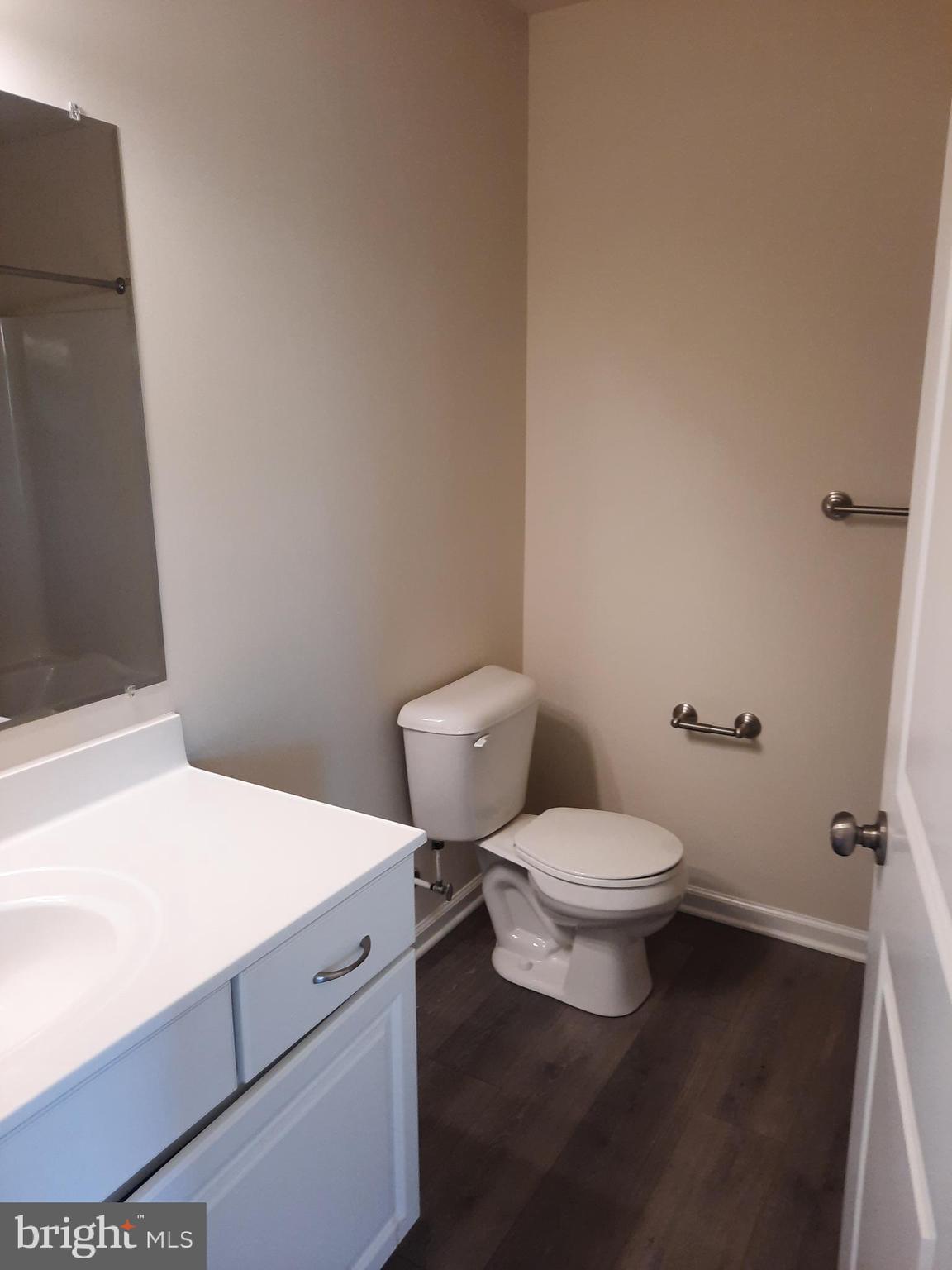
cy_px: 635
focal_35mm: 25
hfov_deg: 54.9
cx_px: 476
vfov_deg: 69.4
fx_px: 917
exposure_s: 1/60
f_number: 2
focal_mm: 4.6
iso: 160
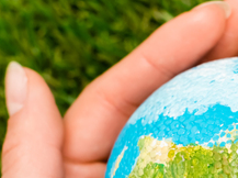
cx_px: 331
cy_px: 204
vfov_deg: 6.6
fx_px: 1524
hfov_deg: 8.8
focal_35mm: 222
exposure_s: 1/160
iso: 125
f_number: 5
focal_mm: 50
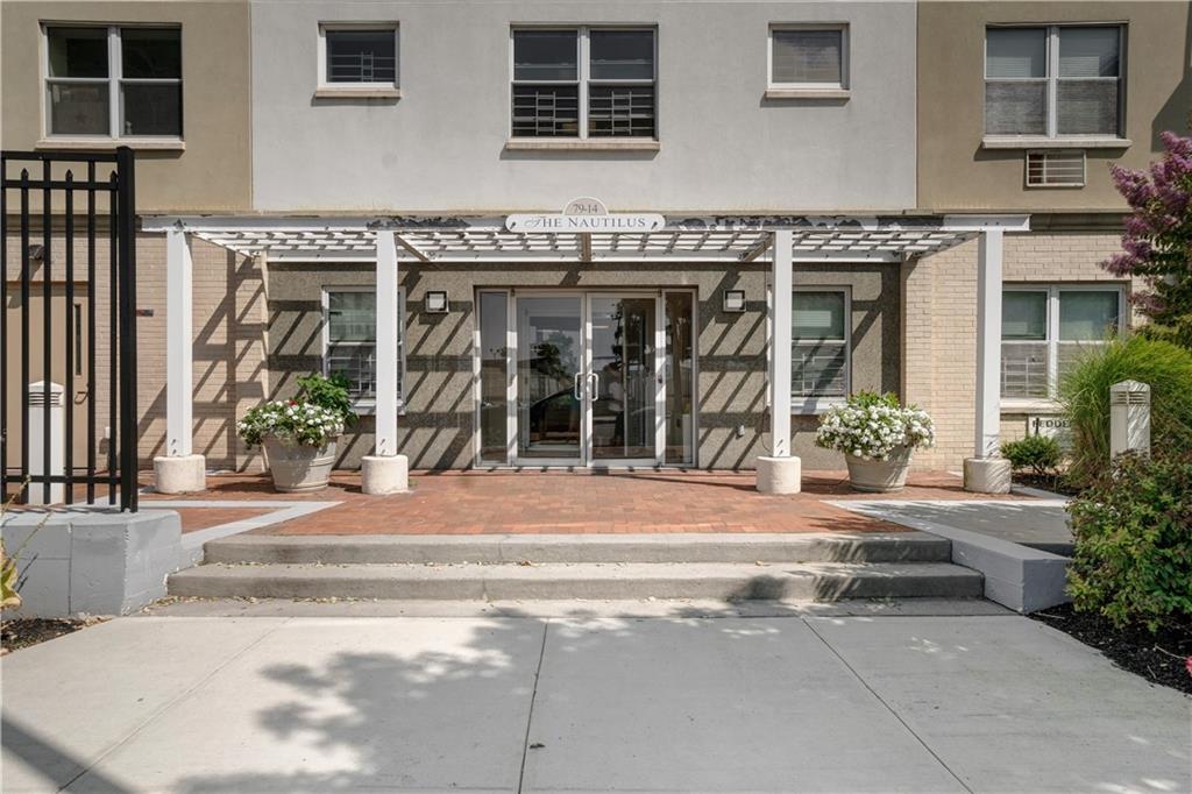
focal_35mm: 21
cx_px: 596
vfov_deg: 59.5
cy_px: 397
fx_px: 695
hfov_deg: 81.2
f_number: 10
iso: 800
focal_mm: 14
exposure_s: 1/800
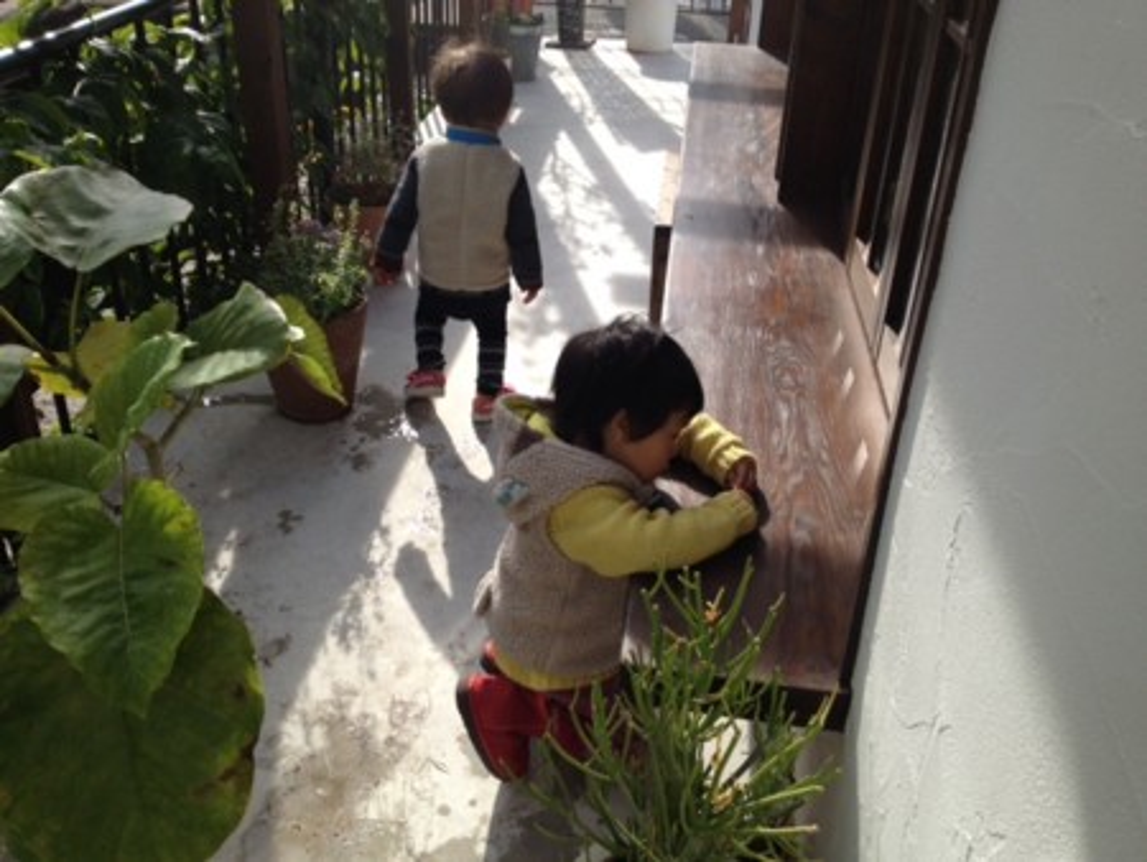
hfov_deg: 52.6
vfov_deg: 40.7
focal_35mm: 35
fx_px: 1160
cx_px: 574
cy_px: 431
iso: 50
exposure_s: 1/673
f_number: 2.4
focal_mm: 4.28
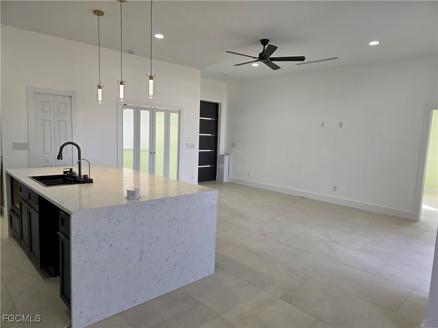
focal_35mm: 23
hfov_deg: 73.9
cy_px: 164
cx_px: 219
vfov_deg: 58.9
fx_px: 291
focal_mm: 6.3
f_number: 1.7
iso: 50
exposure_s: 1/120
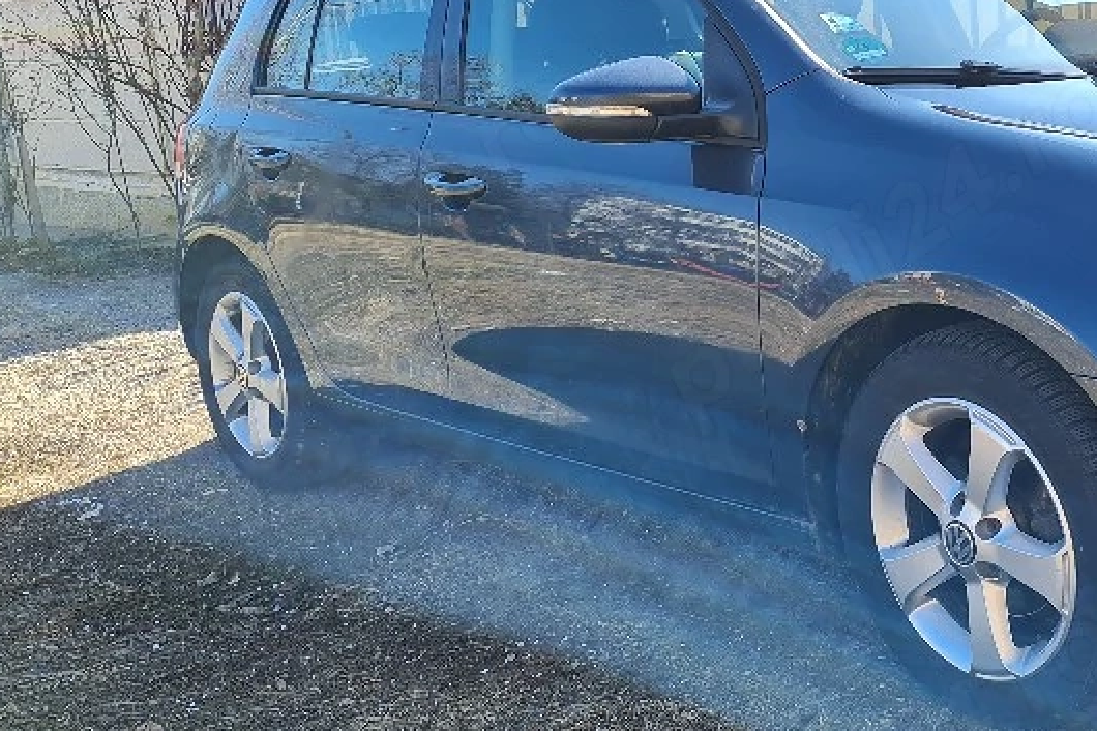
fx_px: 1554
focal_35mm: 51
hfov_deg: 36.1
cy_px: 261
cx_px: 1025
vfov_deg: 26.4
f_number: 1.8
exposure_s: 1/588
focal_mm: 5.4
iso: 50
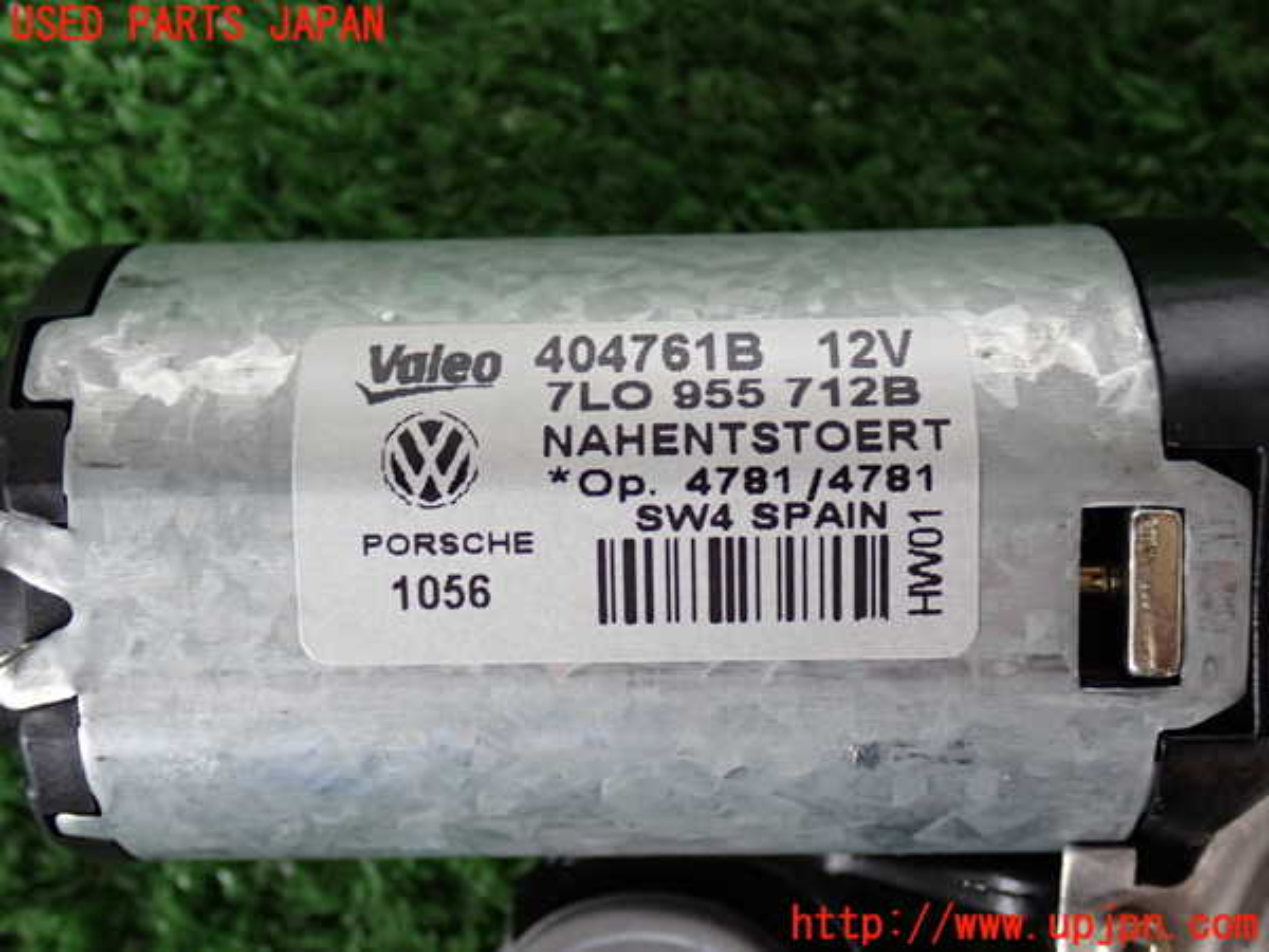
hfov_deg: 35.5
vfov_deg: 27.0
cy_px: 476
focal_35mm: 54
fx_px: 1980
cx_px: 634
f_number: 3.3
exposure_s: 1/50
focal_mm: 9.65
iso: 320
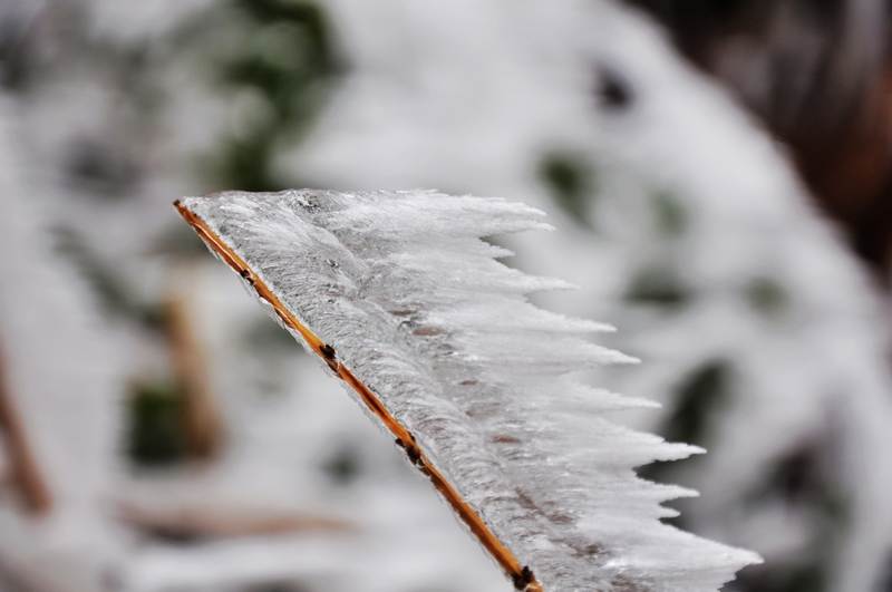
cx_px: 446
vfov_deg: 10.1
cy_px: 296
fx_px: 3340
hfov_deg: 15.2
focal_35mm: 135
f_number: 7.1
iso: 200
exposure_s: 1/200
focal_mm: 90
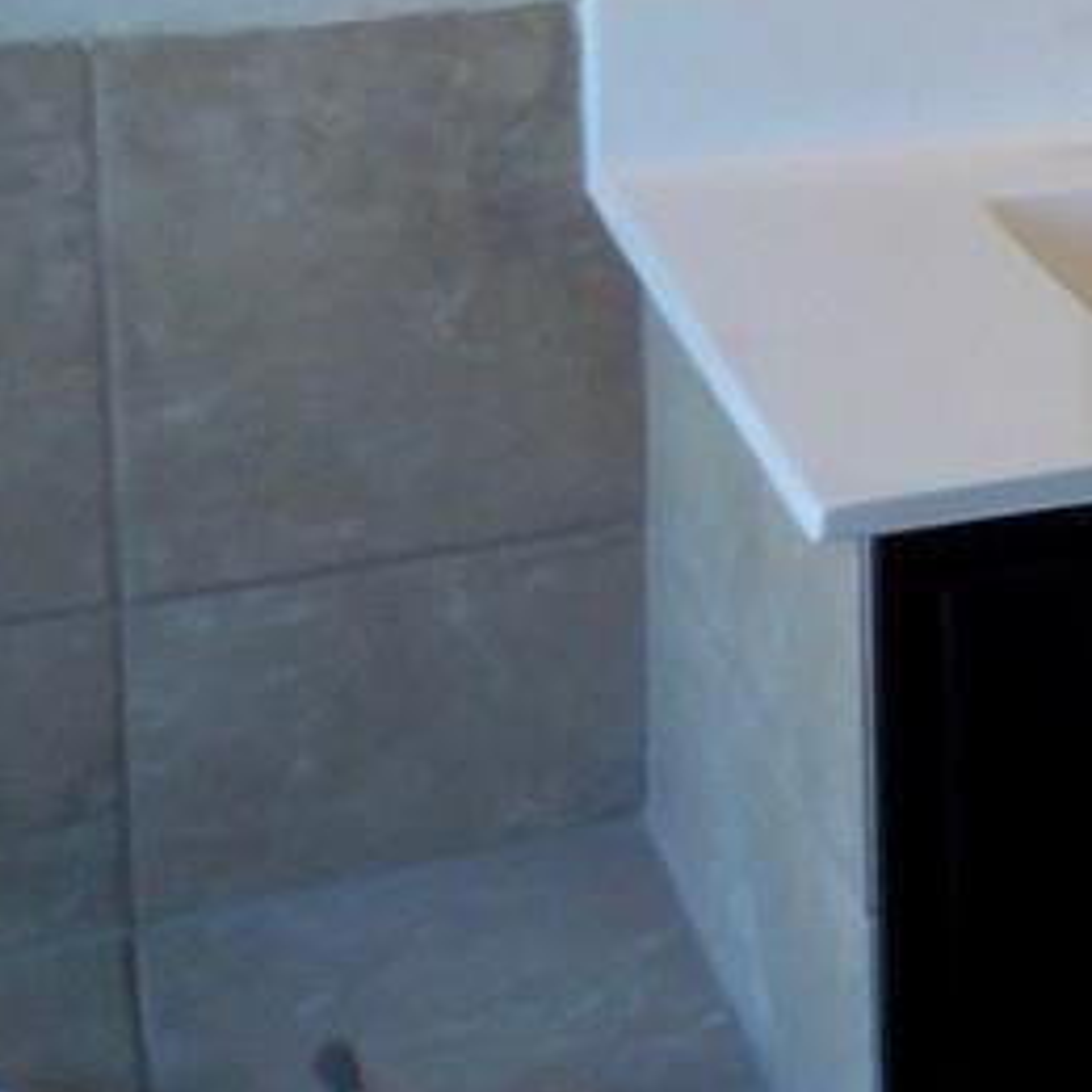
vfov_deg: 18.7
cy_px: -281
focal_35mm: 87
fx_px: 3105
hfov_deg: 16.0
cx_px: 2113
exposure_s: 1/50
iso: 125
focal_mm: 4.5
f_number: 3.3
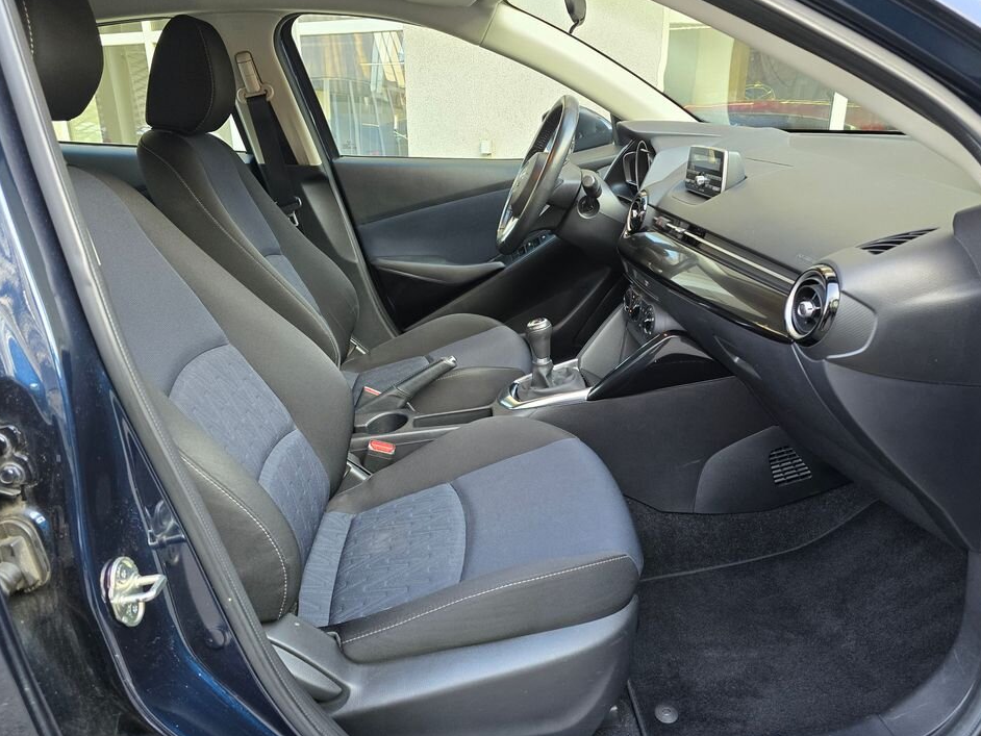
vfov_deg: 54.9
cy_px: 363
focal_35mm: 25
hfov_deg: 69.4
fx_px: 709
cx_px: 496
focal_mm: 6.3
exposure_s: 1/120
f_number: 1.7
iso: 250
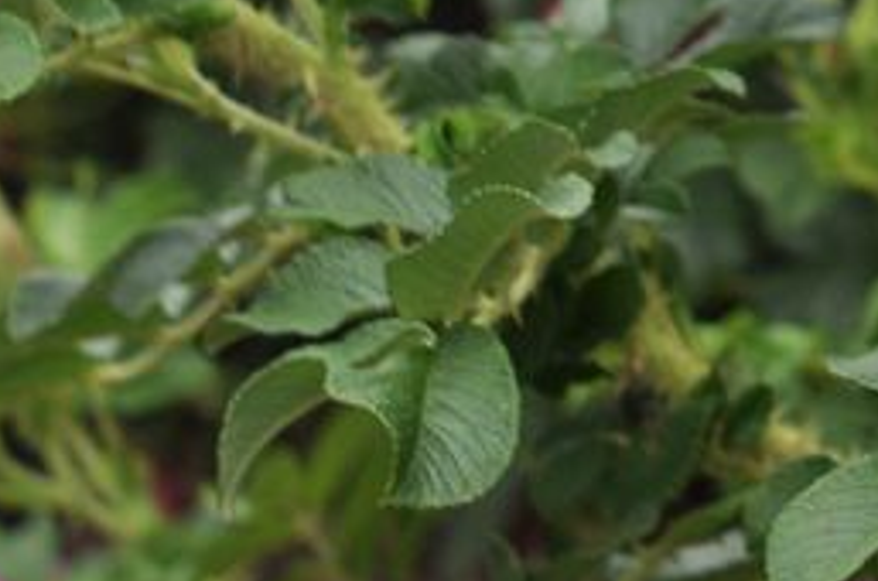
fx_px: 14508
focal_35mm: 596
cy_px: -672
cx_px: 1739
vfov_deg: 2.3
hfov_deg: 3.4
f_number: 5.6
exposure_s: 1/750
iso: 200
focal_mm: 85
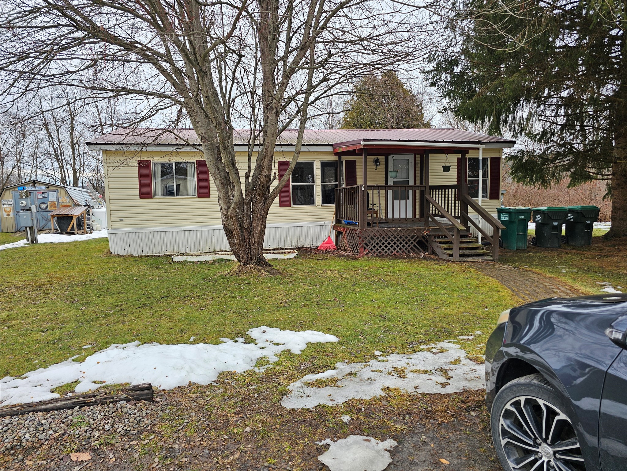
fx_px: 417
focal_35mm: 23
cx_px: 314
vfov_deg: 58.9
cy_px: 236
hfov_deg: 73.9
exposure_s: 1/120
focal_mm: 6.3
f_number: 1.7
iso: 10
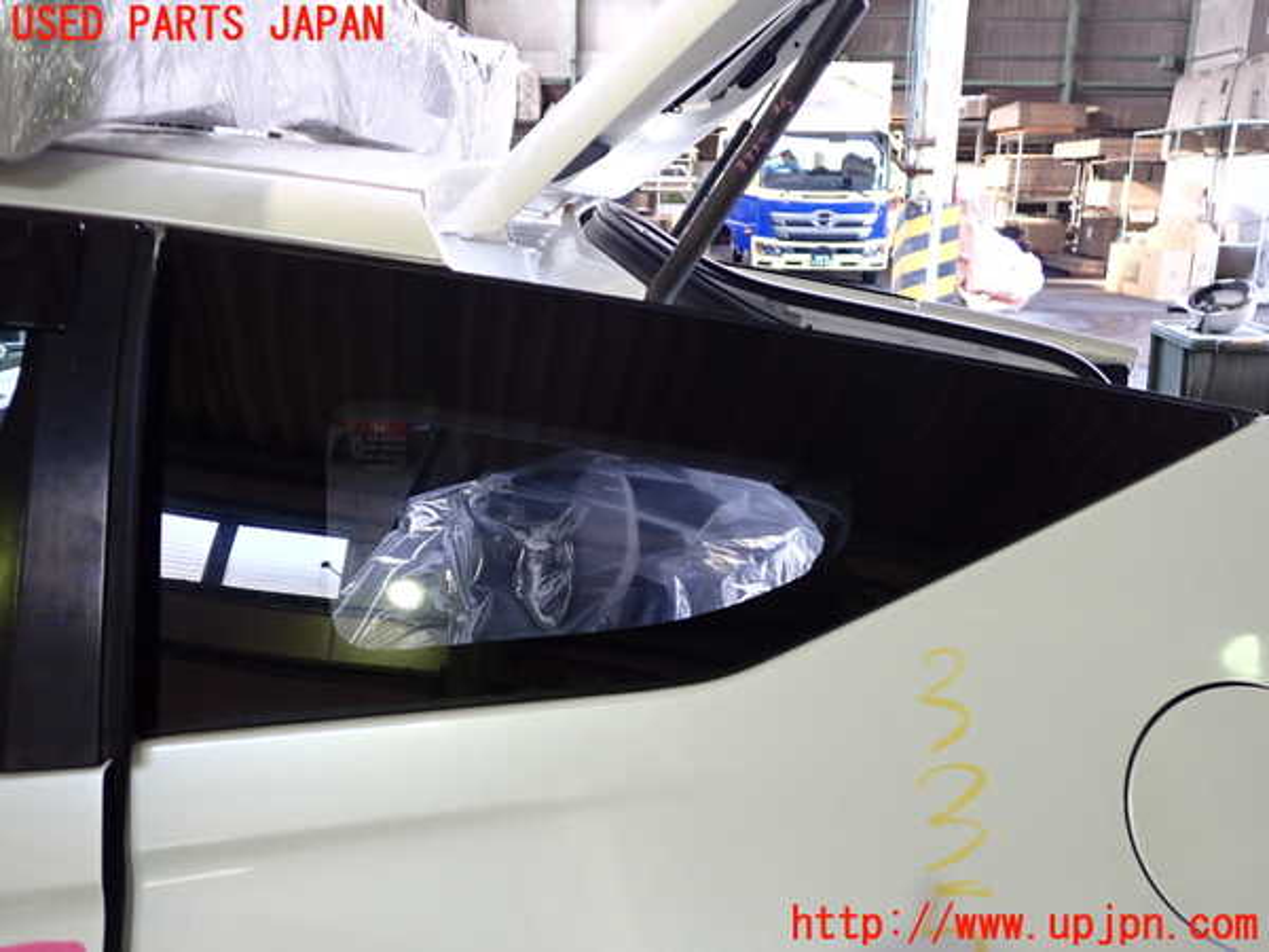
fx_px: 1100
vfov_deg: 46.8
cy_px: 476
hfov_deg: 60.0
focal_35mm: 30
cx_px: 634
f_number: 2.3
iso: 400
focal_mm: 5.4
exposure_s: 1/60
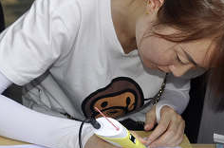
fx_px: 534
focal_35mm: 86
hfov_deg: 23.2
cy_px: 110
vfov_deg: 15.7
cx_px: 193
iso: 200
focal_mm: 26
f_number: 4.5
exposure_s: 1/200
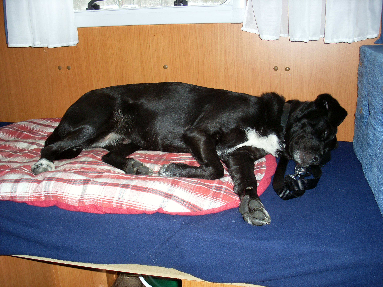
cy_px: 144
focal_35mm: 38
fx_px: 420
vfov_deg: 37.7
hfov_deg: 49.0
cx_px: 192
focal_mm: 6.3
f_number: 3
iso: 100
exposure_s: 1/45
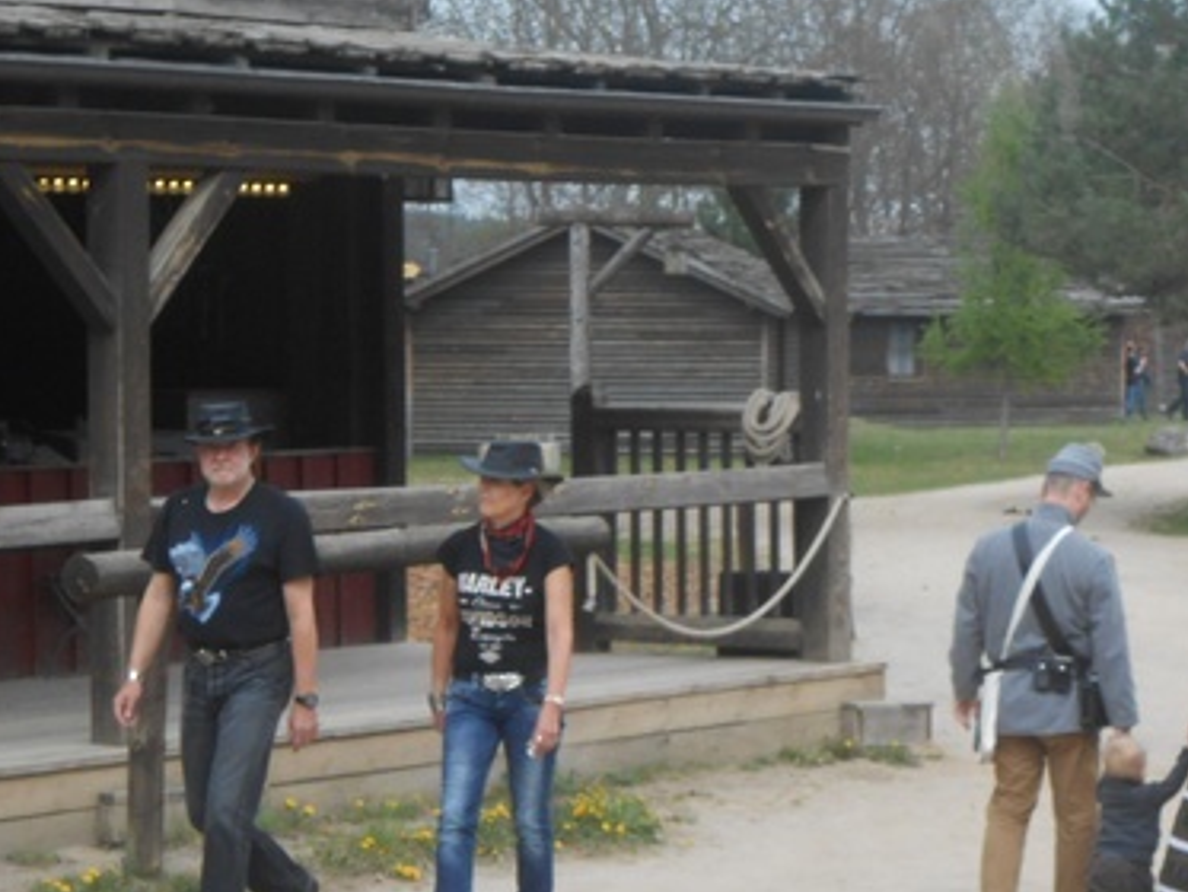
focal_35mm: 139
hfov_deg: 14.1
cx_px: 898
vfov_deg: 10.7
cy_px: 650
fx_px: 4772
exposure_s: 1/250
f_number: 6.6
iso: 125
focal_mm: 14.5
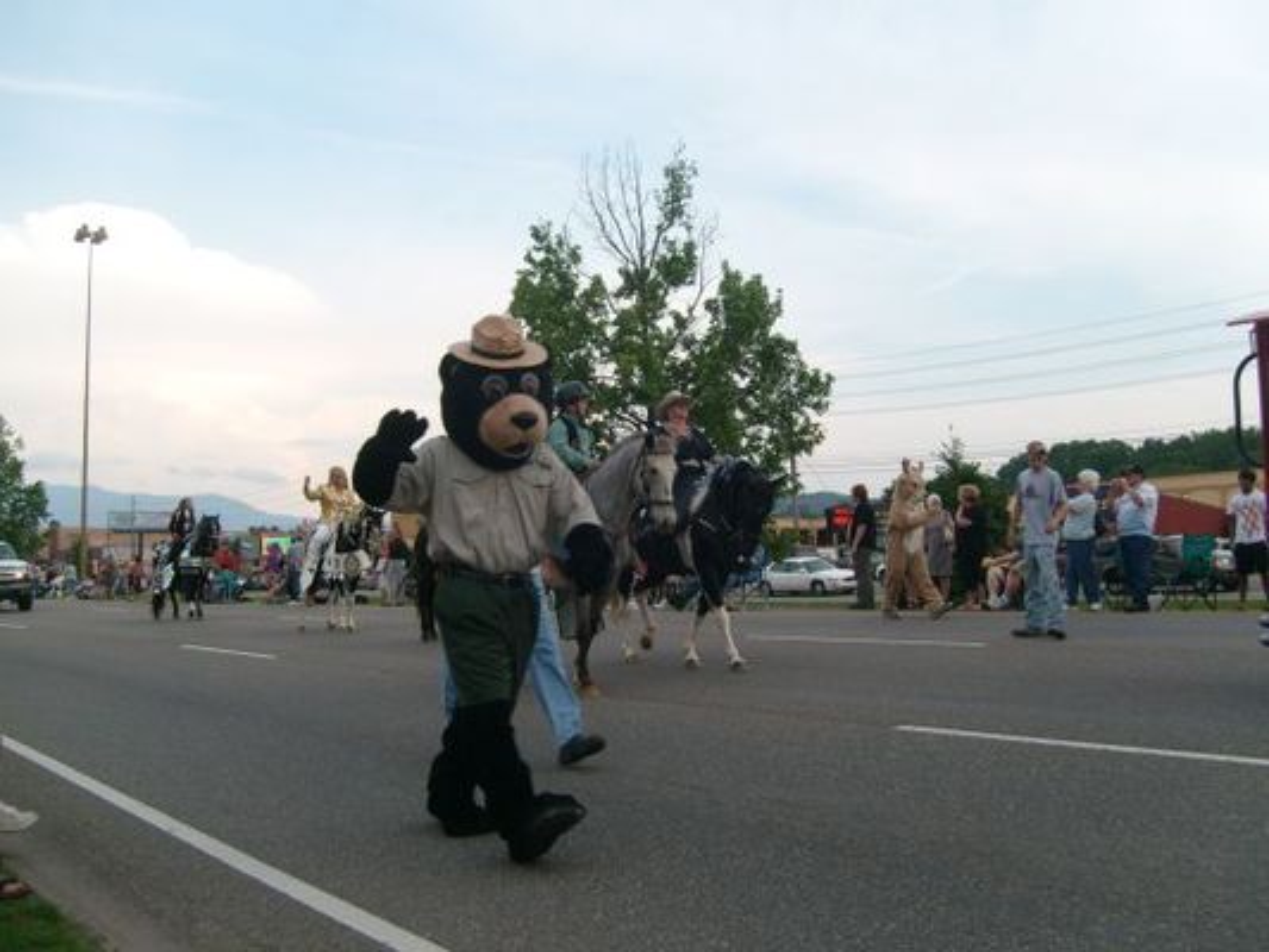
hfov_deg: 52.6
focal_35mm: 35
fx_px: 1283
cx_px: 634
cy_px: 476
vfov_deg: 40.7
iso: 80
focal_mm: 5.8
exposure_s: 1/90
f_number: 7.1
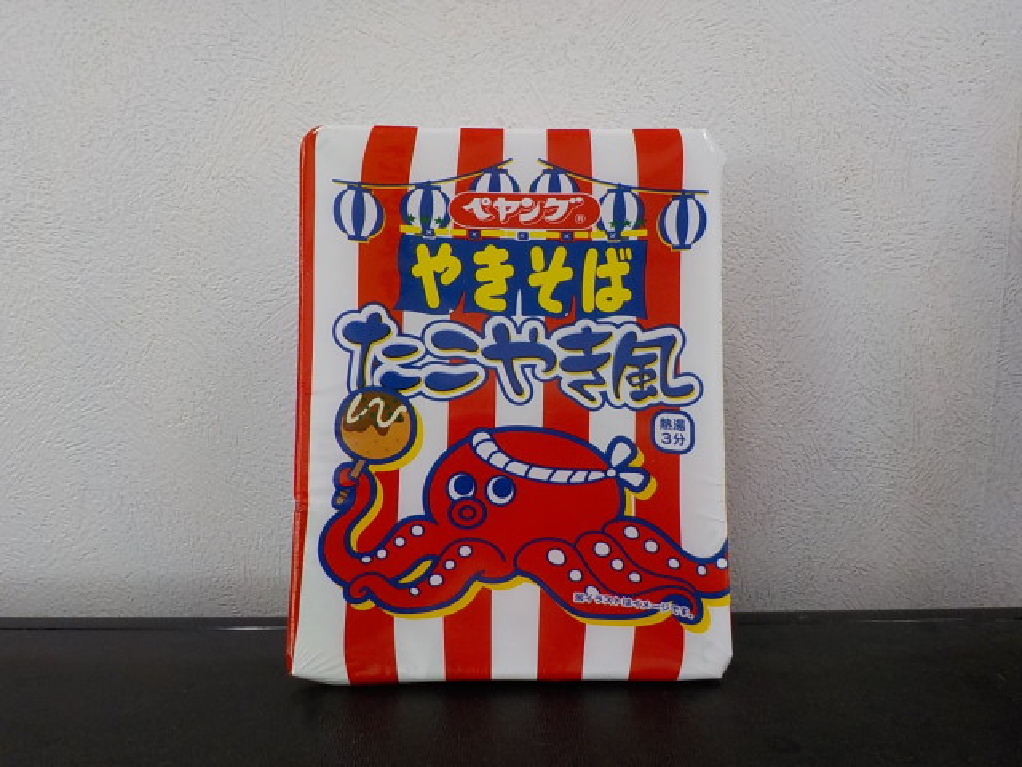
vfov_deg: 46.8
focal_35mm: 30
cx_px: 511
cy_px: 384
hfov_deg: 60.0
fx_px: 886
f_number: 3.3
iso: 125
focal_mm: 4.1
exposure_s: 1/80
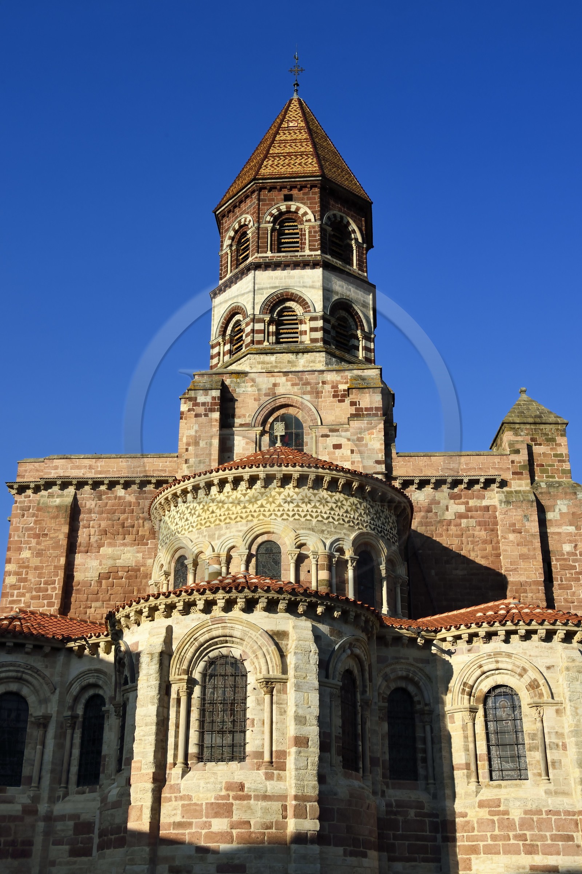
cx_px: 291
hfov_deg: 31.8
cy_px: 437
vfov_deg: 46.4
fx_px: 1020
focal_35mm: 42
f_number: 13
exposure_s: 1/250
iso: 200
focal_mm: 42
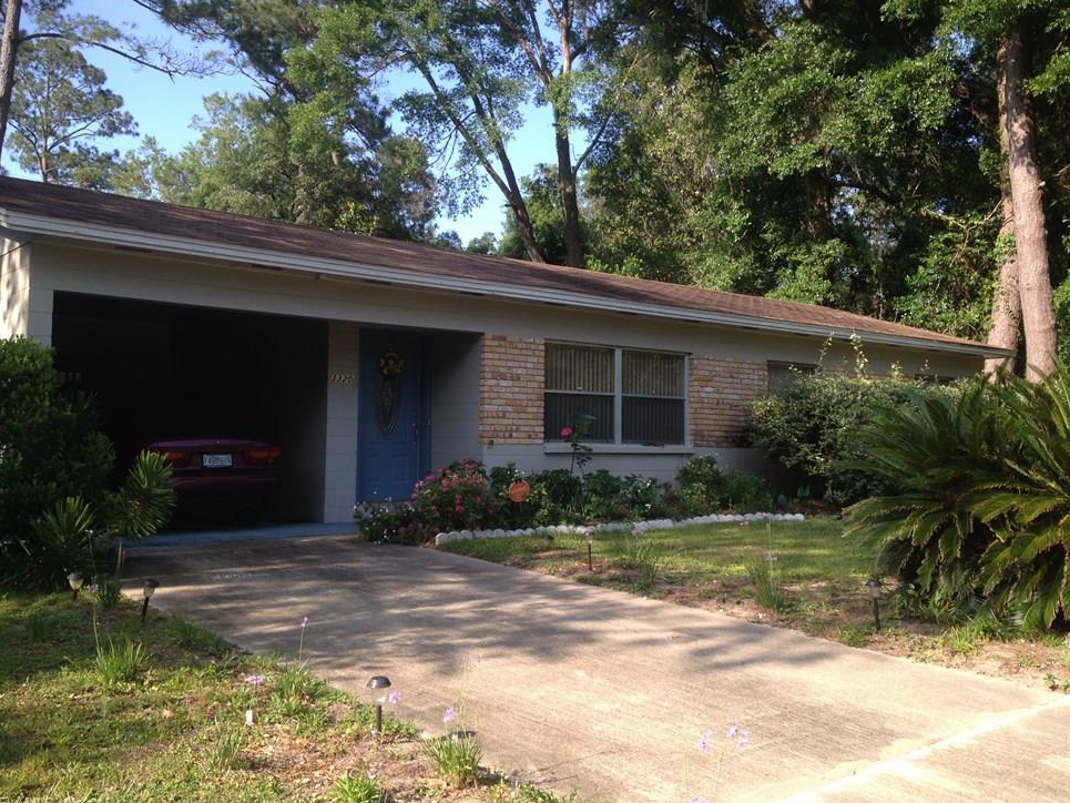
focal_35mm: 35
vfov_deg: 40.7
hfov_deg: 52.6
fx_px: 1082
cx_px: 540
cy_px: 388
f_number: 2.4
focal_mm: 4.12
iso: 50
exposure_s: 1/459
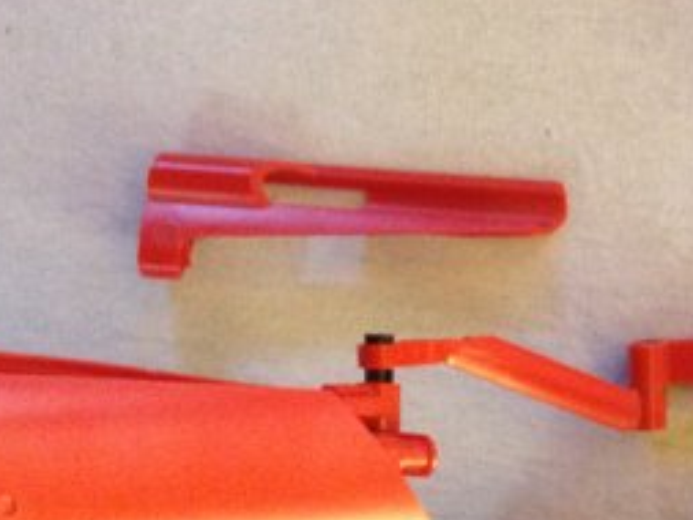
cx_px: 641
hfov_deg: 17.1
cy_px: 714
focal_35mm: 113
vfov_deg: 12.6
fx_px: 2263
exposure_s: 1/20
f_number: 2.4
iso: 250
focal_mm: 4.28
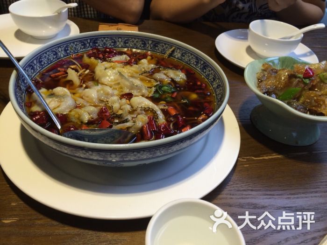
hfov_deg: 61.7
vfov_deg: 48.2
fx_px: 274
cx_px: 164
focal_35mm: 29
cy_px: 122
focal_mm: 4.15
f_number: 2.2
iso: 40
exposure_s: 1/30
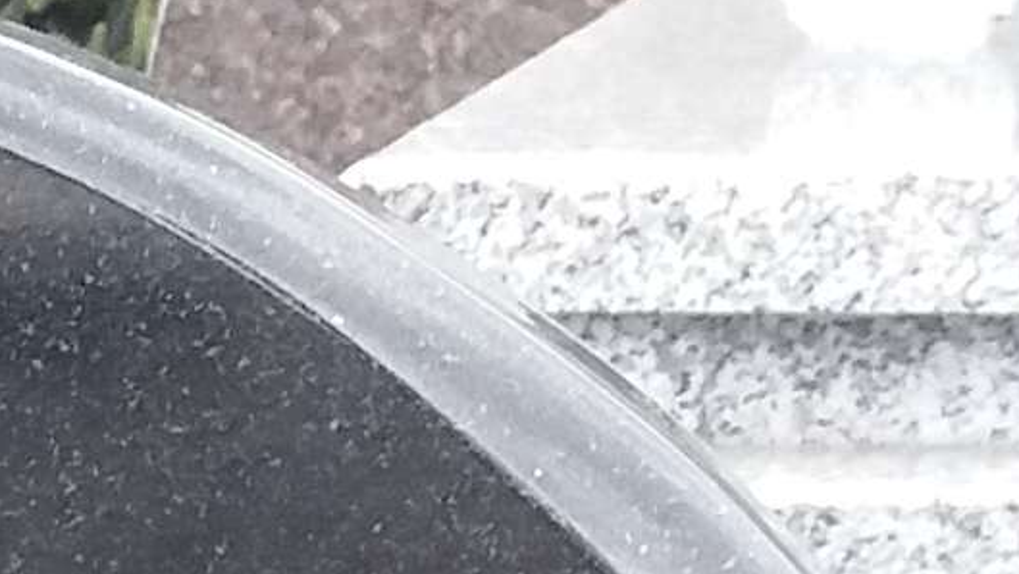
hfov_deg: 8.3
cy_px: 2387
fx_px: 6433
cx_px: -1454
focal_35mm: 238
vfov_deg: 4.6
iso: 64
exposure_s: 1/50
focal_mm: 3.7
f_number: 1.9
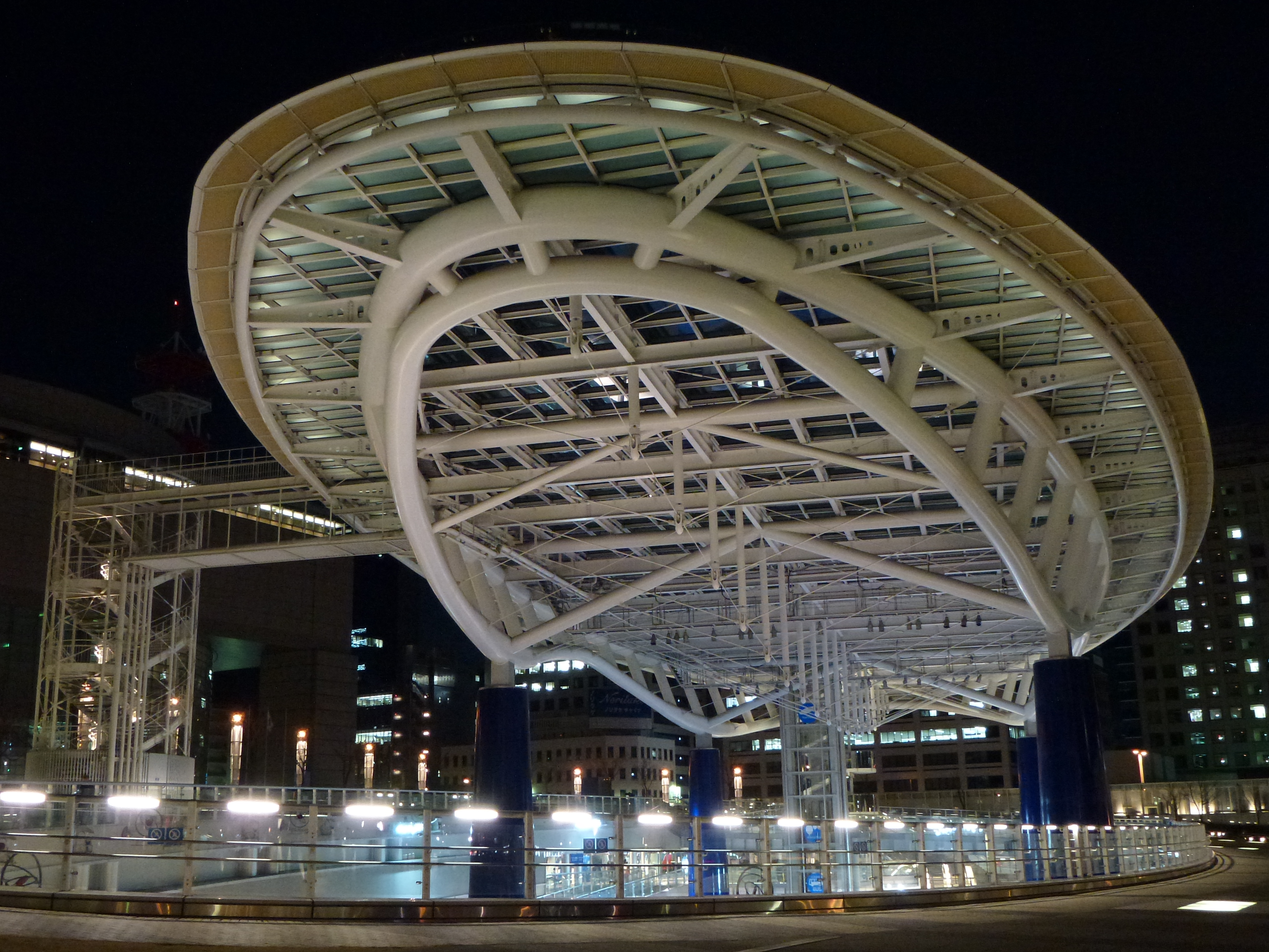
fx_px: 1283
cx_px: 617
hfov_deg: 52.6
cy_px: 479
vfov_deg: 40.7
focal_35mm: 35
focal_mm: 5.9
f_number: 3.6
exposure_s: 1/4
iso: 400
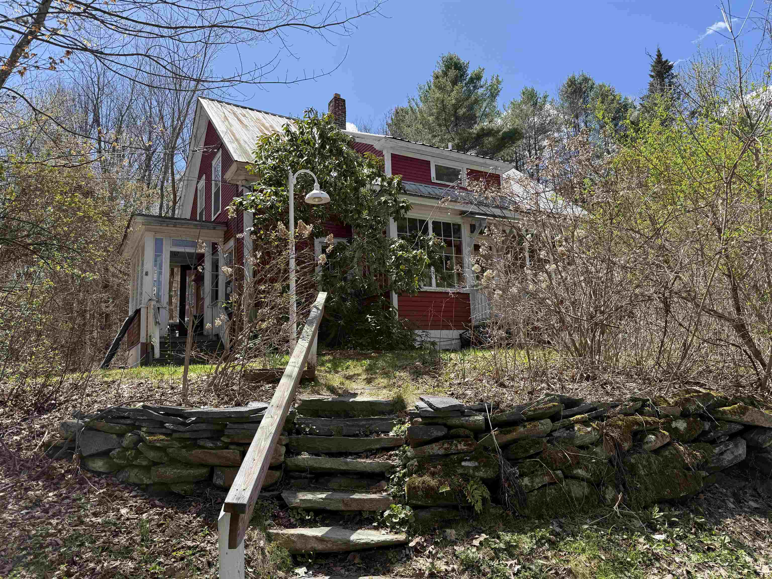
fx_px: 535
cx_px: 386
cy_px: 290
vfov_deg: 56.8
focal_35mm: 24
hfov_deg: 71.6
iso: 80
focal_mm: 6.76
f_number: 1.78
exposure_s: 1/1689
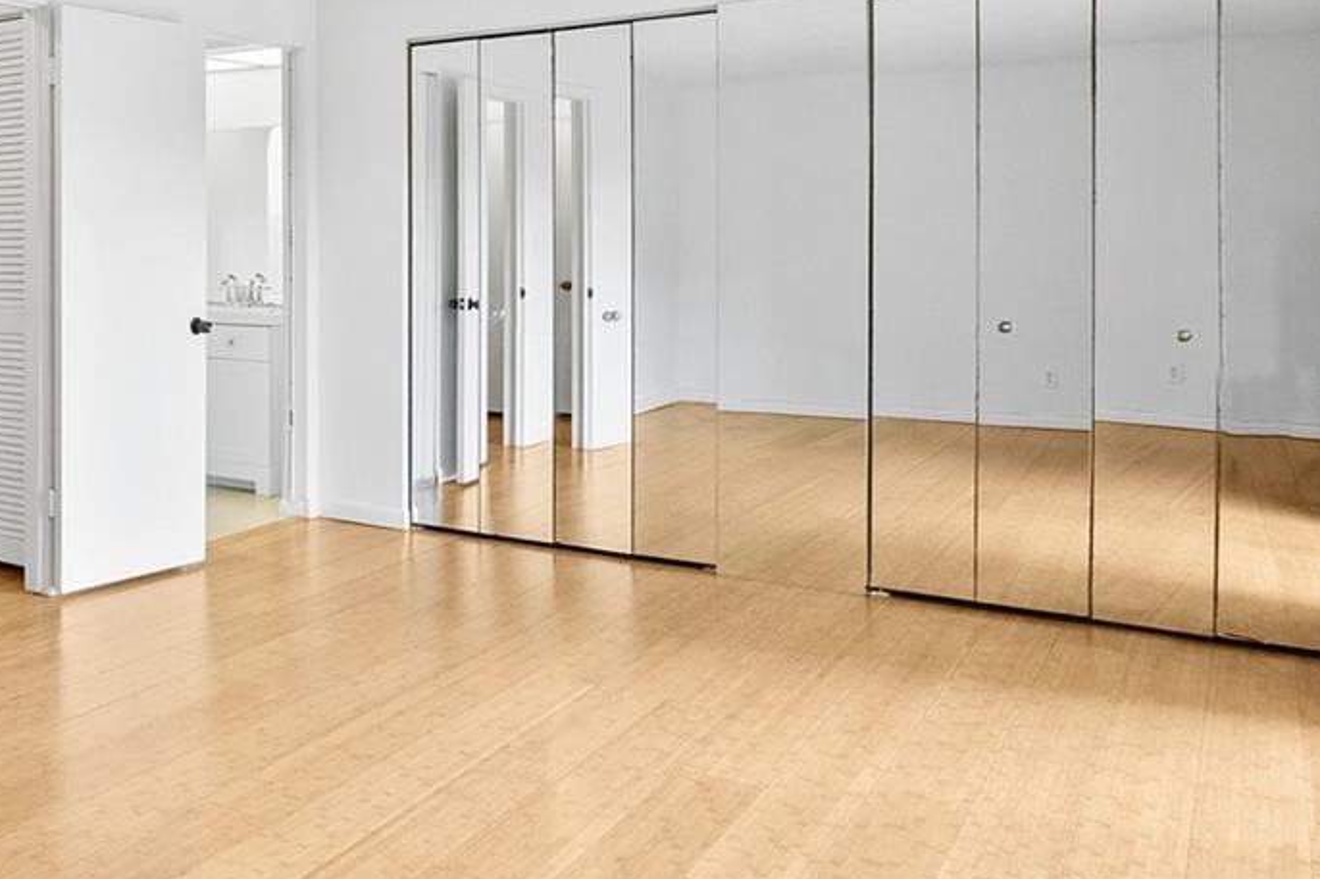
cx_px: -44
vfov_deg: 37.4
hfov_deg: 44.8
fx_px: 1283
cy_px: 281
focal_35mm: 35
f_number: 8
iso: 900
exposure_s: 1/15
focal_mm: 10
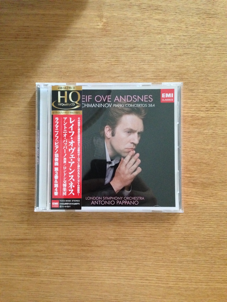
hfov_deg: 42.9
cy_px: 151
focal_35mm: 33
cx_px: 114
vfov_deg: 55.4
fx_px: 289
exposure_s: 1/15
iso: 800
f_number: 2.4
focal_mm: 4.12
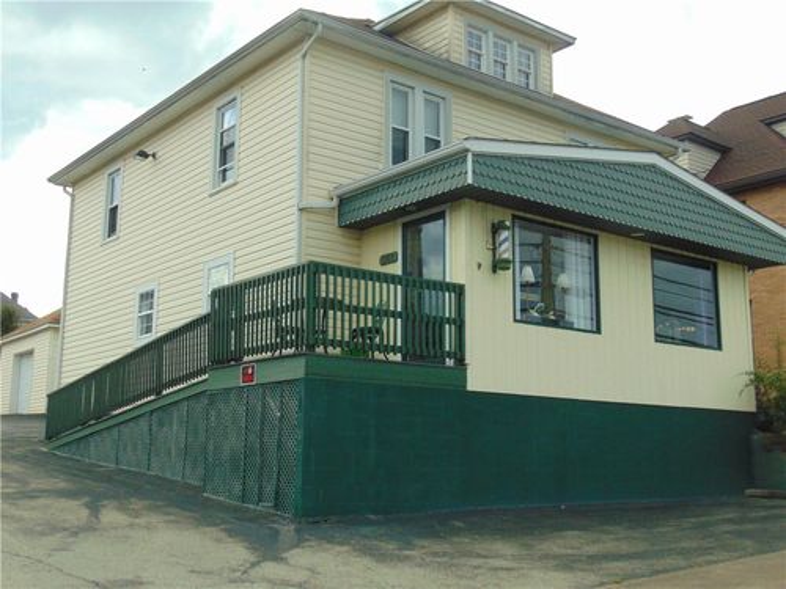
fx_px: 954
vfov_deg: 34.3
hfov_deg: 44.8
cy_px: 294
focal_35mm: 42
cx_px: 393
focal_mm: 7.6
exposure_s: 1/250
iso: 200
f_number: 8.7
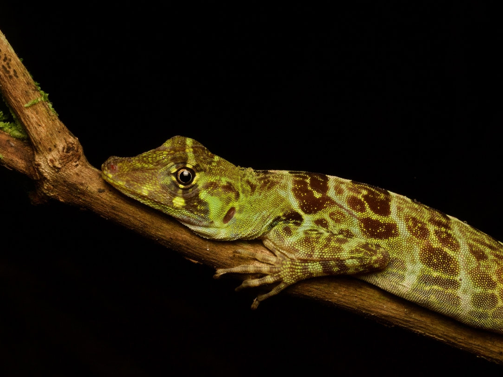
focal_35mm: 126
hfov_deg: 15.6
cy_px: 183
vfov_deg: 11.8
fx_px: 1830
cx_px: 261
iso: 800
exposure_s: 1/60
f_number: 16
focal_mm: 60
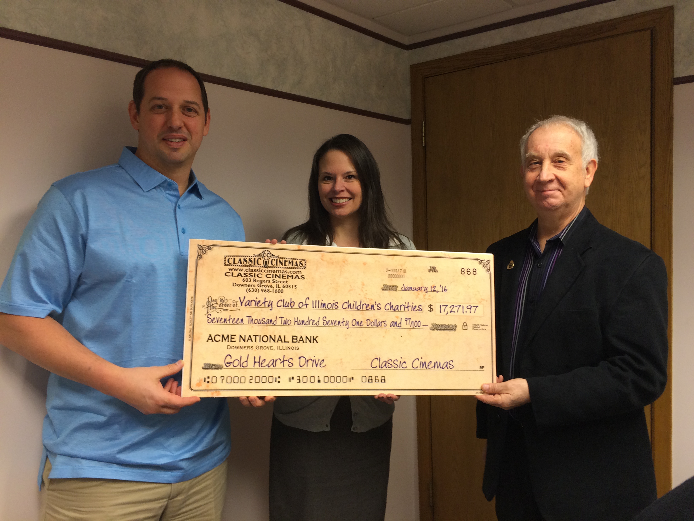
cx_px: 347
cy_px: 260
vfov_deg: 48.2
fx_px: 581
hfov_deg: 61.7
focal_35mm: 29
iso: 80
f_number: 2.2
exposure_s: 1/30
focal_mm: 4.15
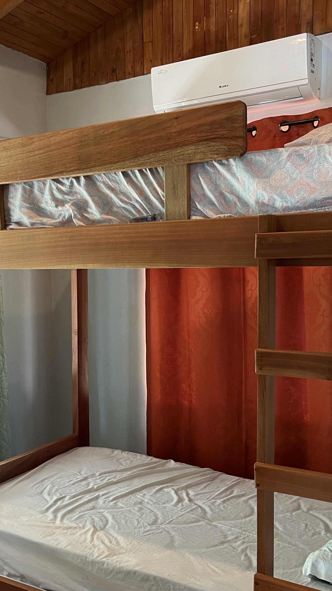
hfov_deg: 31.1
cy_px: 296
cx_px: 136
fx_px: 595
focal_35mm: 38
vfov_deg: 52.8
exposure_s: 1/60
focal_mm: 5.1
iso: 250
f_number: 1.6
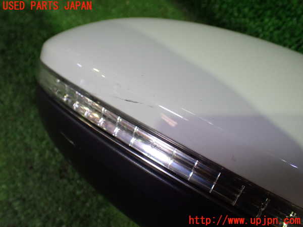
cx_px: 152
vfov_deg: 46.8
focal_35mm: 30
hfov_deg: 60.0
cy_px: 114
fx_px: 263
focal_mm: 5.4
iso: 800
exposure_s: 1/125
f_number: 2.3
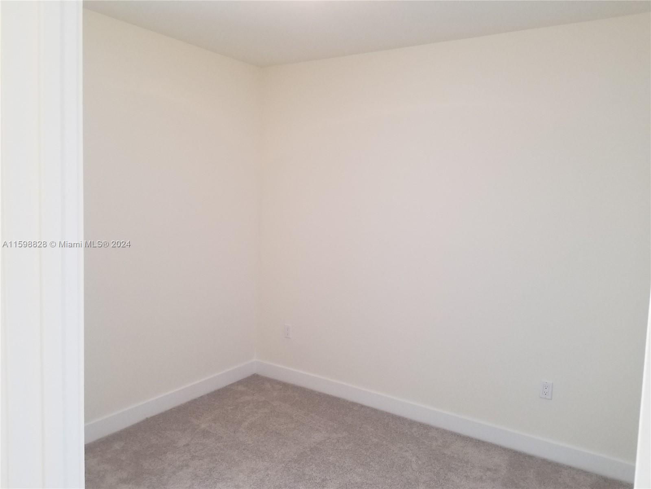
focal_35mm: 26
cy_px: 244
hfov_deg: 67.3
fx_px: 489
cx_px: 326
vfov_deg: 53.1
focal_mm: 4.25
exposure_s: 1/60
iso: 160
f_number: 1.7
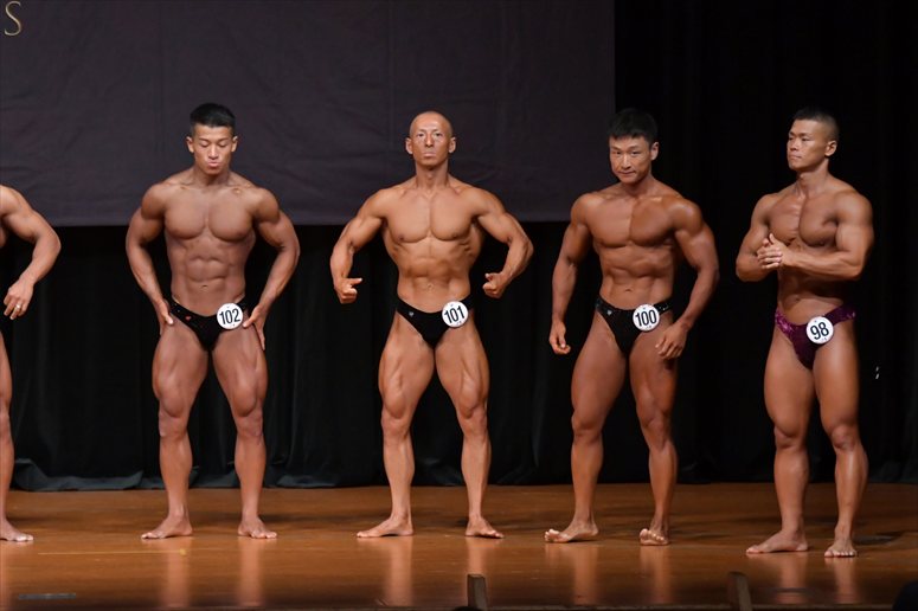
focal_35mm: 240
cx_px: 459
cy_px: 306
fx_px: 6117
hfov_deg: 8.6
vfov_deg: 5.7
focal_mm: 160
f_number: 5.6
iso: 5000
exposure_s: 1/400
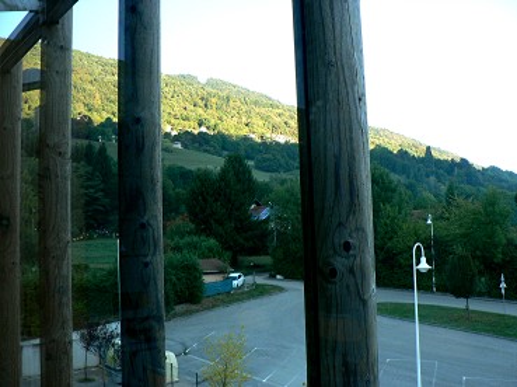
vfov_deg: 39.6
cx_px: 258
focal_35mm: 36
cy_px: 194
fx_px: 537
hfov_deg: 51.4
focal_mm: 6
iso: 80
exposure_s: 1/60
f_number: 2.8
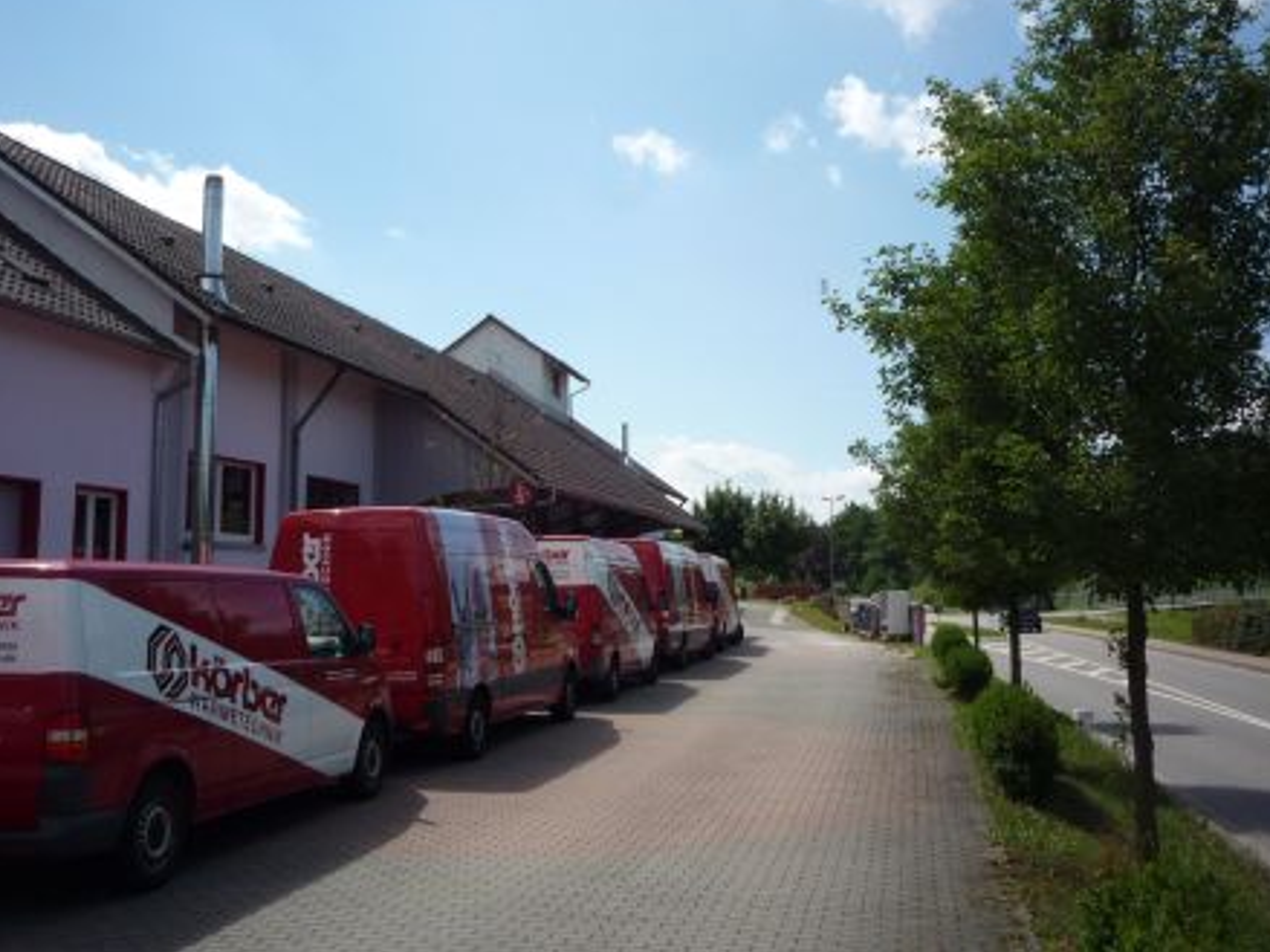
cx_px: 590
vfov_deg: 40.6
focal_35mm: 35
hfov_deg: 52.6
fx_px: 1284
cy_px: 437
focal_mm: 5.2
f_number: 5.6
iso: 100
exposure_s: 1/400
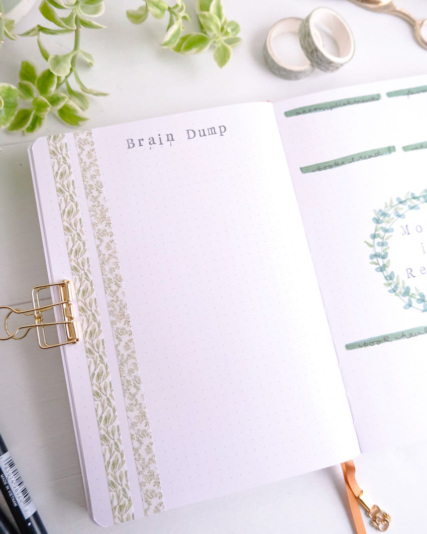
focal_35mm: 26
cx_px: 214
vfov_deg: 66.0
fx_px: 411
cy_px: 253
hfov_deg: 54.9
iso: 5000
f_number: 3.5
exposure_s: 1/30
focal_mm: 15.2
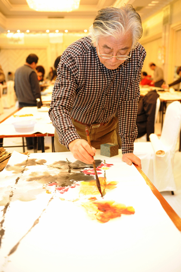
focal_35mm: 38
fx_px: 287
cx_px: 90
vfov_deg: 50.7
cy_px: 136
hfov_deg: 35.0
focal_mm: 38
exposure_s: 1/160
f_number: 3.2
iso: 2500
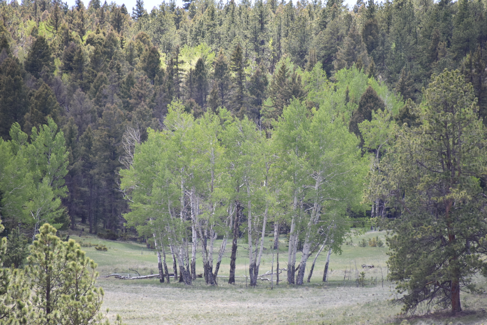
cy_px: 162
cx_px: 244
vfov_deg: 4.6
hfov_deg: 6.9
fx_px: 4059
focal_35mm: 300
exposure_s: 1/640
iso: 640
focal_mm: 300
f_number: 5.6
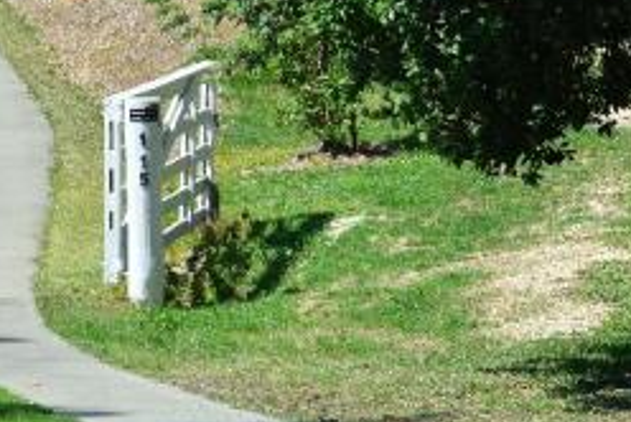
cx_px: -130
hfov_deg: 10.8
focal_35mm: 187
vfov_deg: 7.2
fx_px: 3282
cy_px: -214
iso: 250
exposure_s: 1/400
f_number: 10
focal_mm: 58
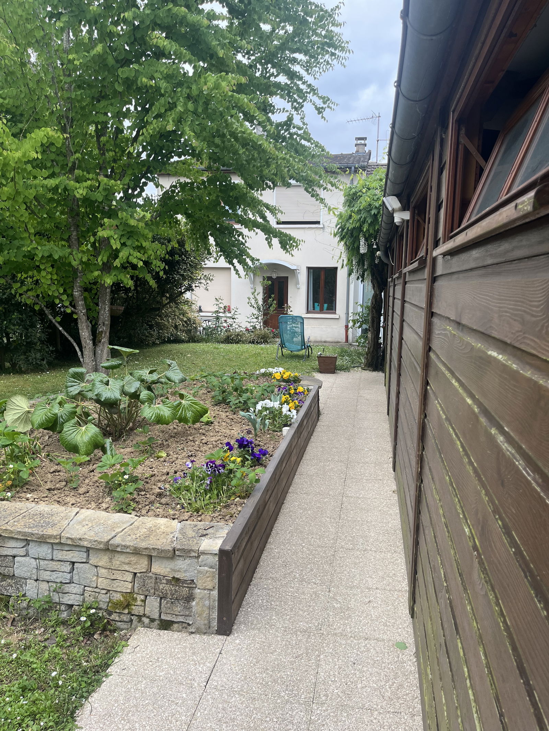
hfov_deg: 53.1
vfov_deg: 67.3
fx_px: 550
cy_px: 366
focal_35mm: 26
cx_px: 274
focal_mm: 5.1
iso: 50
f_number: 1.6
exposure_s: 1/422
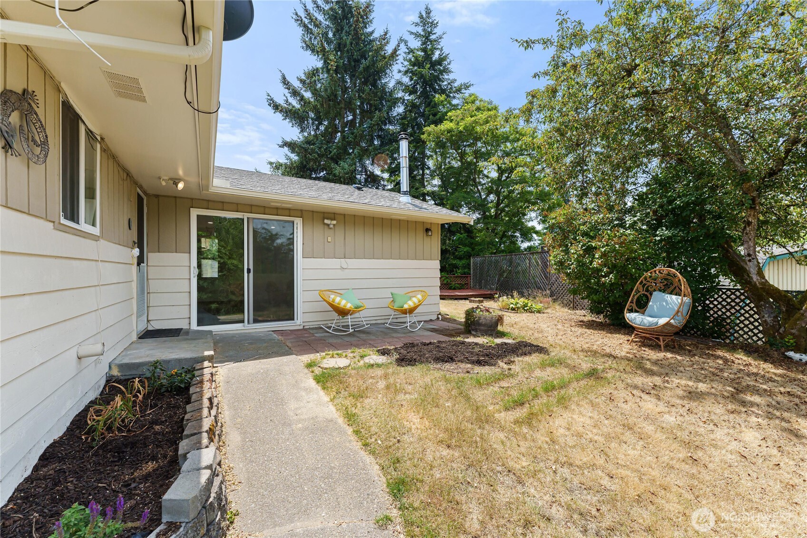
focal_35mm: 14
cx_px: 404
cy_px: 269
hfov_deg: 104.3
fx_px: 314
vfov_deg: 81.2
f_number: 7.1
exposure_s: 1/1000
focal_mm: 14
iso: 800
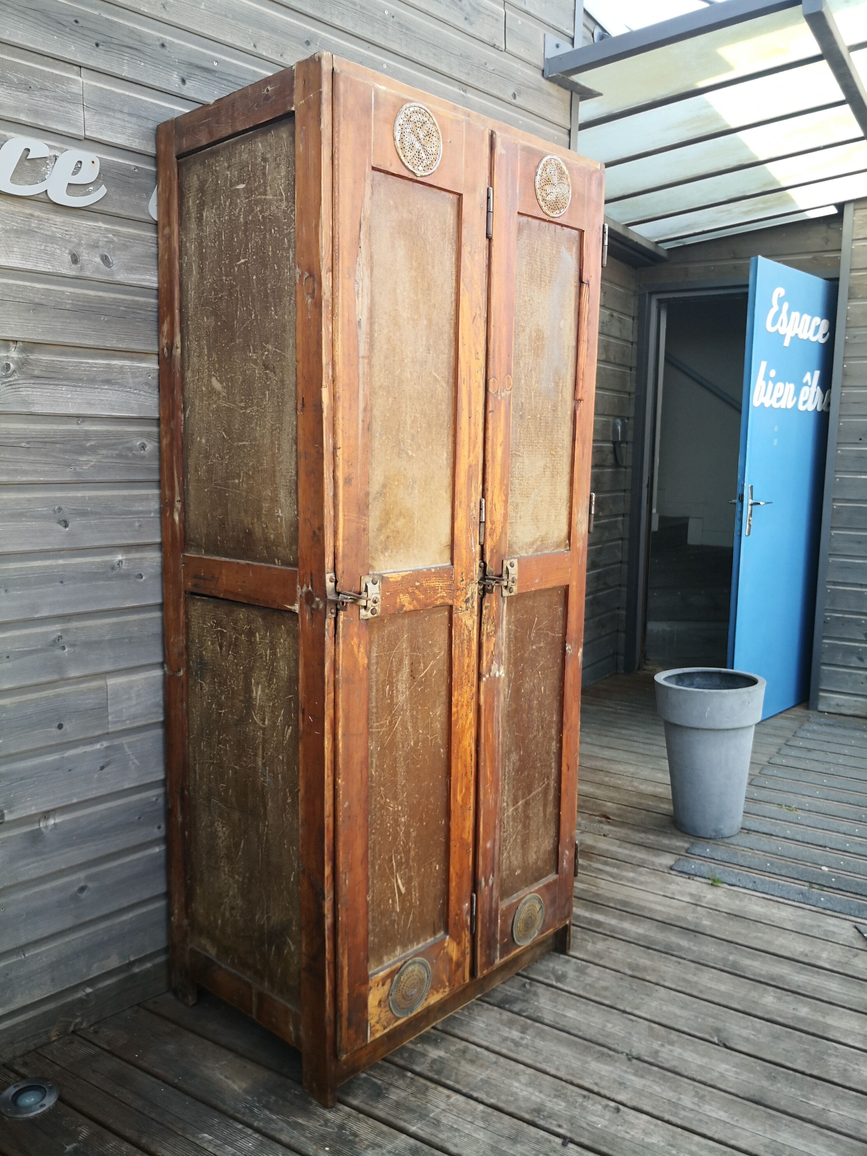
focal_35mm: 27
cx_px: 434
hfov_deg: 51.4
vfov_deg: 65.3
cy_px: 578
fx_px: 902
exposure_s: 1/231
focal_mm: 3.95
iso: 50
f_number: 1.6
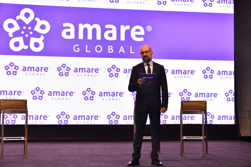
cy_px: 84
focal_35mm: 58
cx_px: 126
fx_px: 404
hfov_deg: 34.5
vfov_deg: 23.4
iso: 800
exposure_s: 1/200
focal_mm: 58
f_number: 5.6
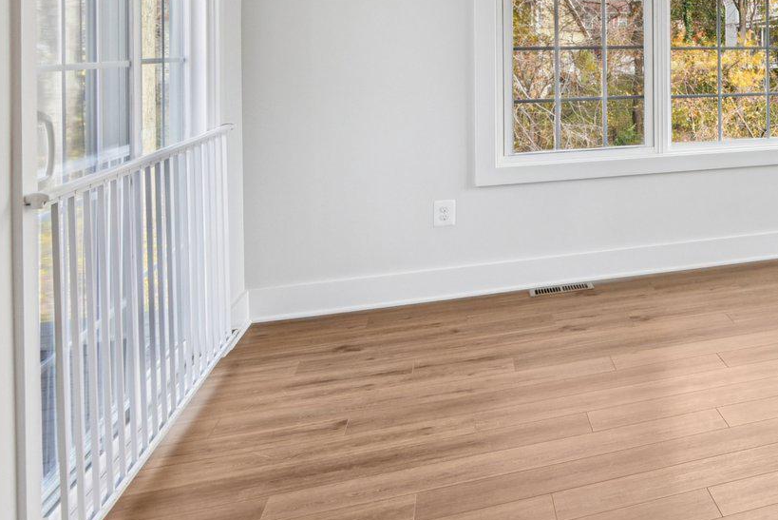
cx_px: 959
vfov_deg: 31.8
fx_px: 865
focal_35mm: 40
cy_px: 50
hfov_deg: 36.1
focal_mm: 16
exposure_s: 1/60
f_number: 8
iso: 400
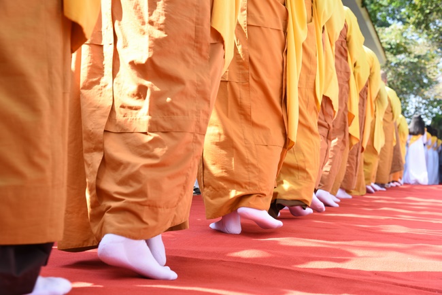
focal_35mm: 52
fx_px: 639
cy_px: 148
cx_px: 221
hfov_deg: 38.2
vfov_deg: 26.0
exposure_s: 1/160
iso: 320
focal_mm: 52
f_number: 5.6
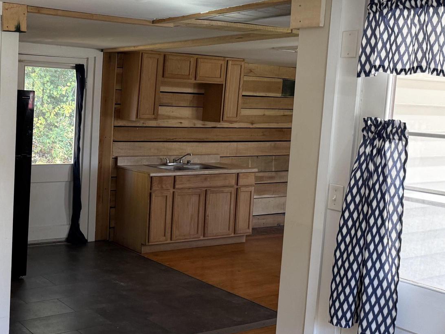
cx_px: 59
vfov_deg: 32.2
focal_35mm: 45
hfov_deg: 39.5
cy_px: 148
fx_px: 578
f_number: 1.78
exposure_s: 1/121
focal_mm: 6.76
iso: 200
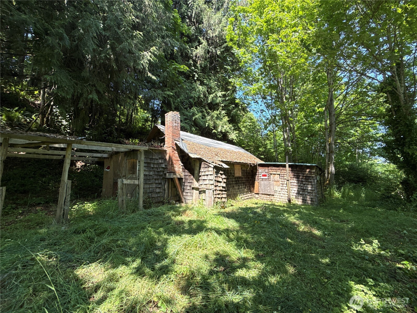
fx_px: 169
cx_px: 208
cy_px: 156
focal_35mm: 14
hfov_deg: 102.1
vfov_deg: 85.7
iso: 50
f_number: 2.2
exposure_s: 1/326
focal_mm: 2.22
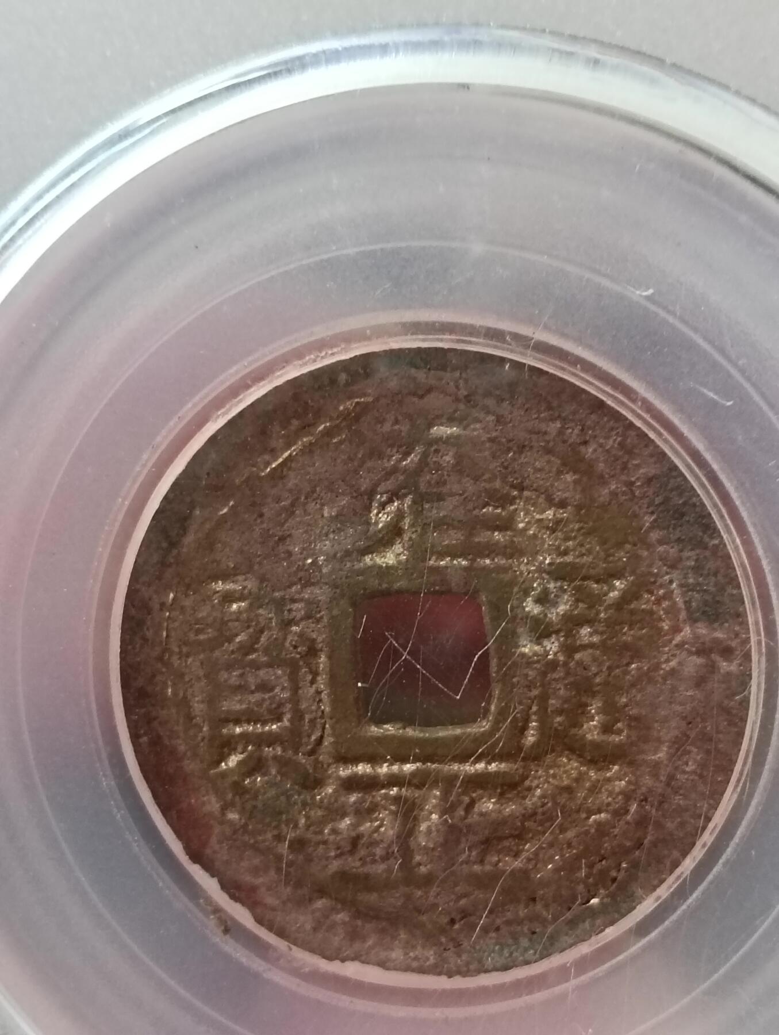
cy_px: 518
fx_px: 1706
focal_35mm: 57
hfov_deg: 25.7
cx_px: 390
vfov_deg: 33.7
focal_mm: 3.98
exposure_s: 1/33.3
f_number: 1.8
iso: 640
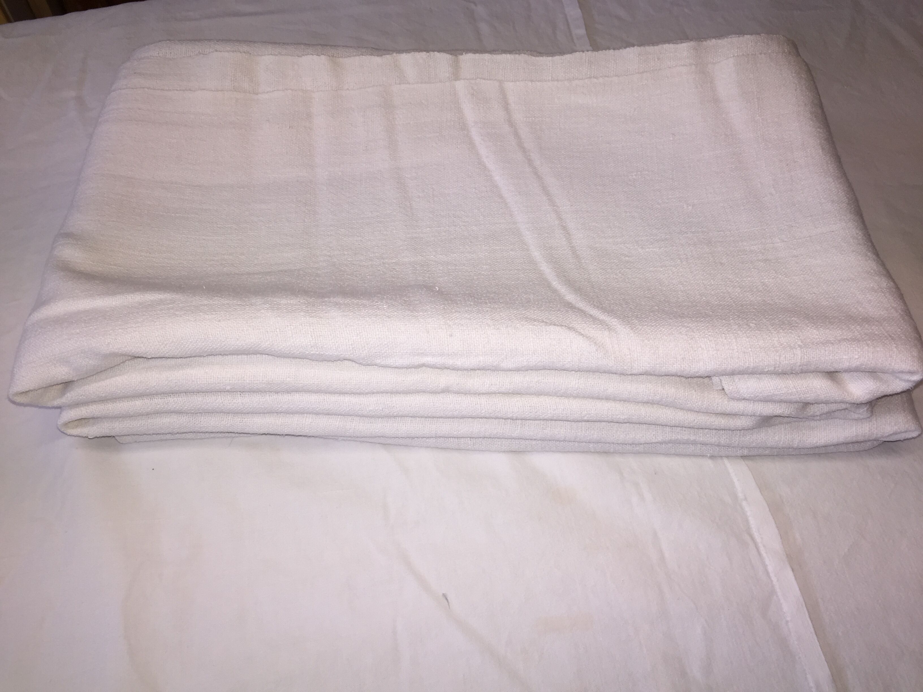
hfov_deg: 61.7
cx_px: 462
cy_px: 346
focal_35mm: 29
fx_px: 773
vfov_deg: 48.2
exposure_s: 1/79
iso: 32
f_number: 2.2
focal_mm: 4.15
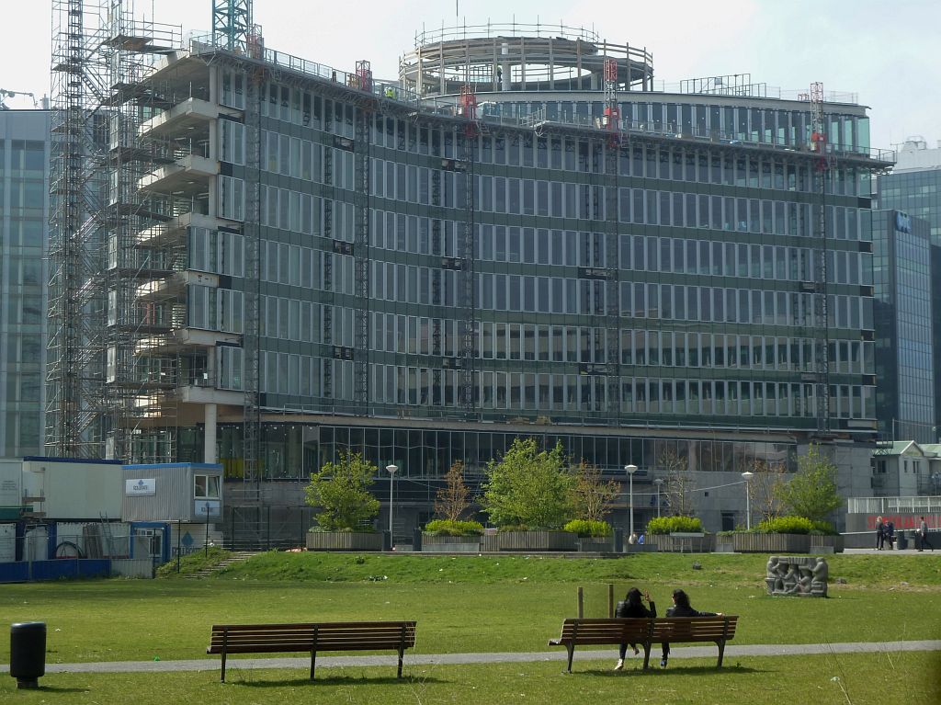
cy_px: 352
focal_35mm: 78
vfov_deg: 18.9
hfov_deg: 25.0
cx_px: 470
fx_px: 2119
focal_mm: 12.8
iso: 80
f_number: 4.2
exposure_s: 1/250
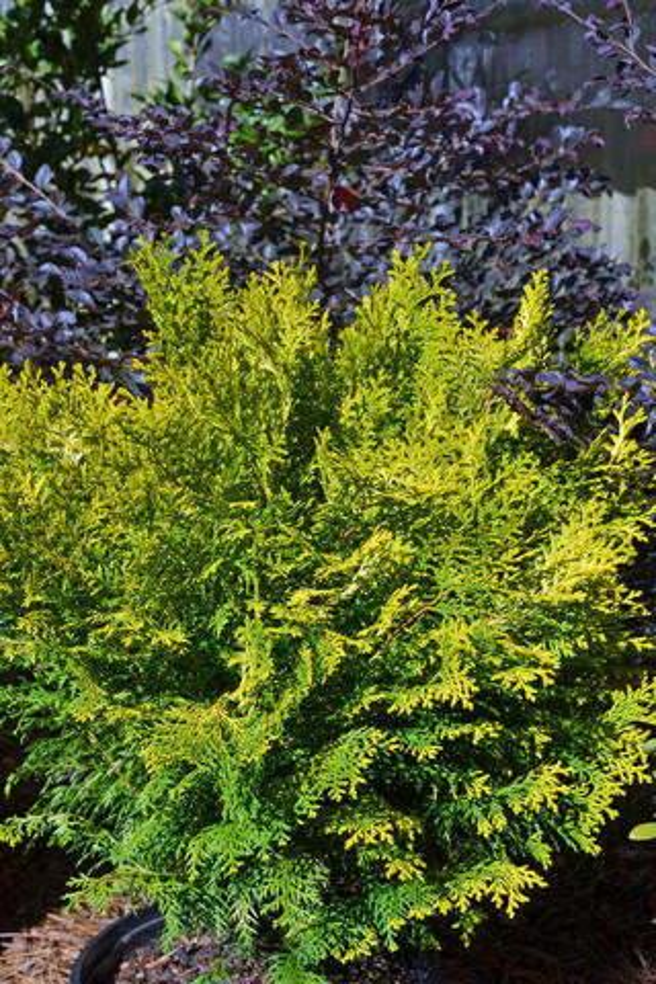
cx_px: 328
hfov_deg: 22.6
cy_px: 492
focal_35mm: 60
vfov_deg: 33.4
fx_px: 1640
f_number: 8
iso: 100
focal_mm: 40
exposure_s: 1/320
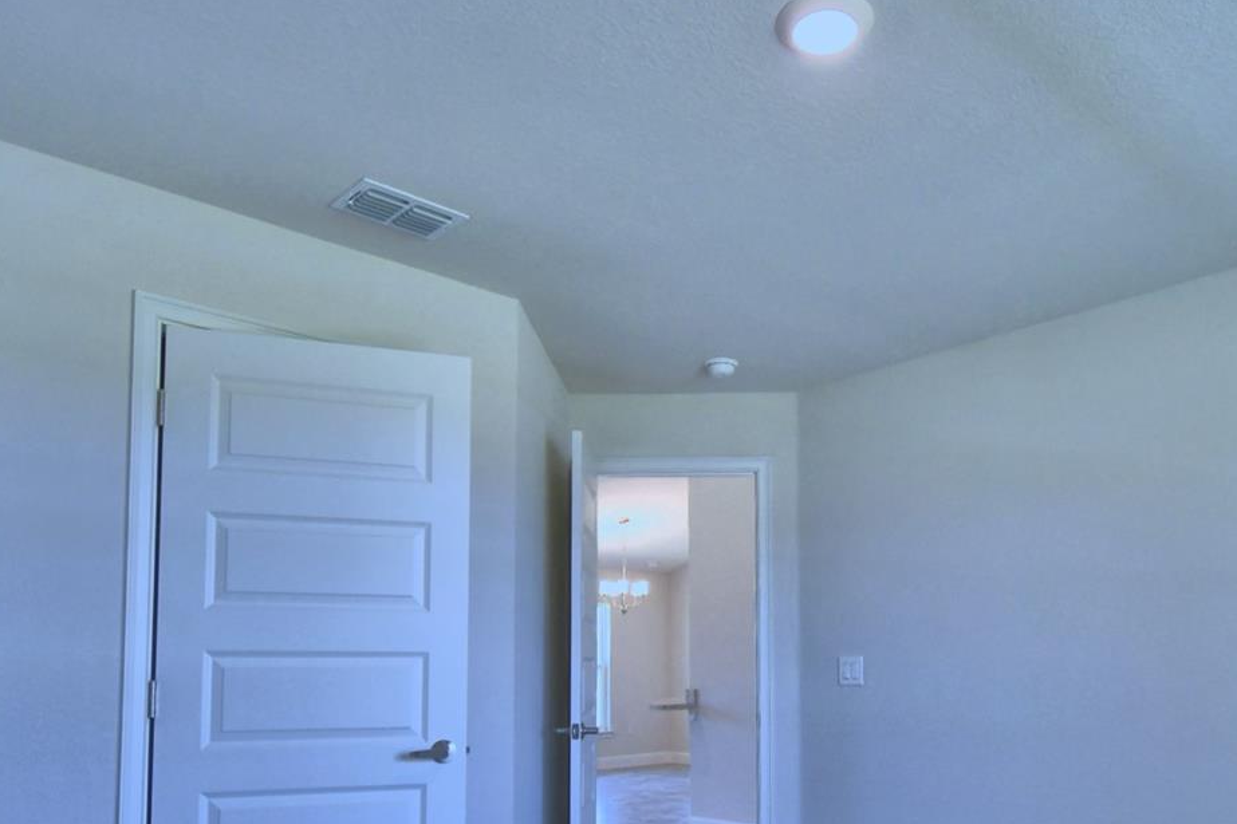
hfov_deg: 68.8
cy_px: 620
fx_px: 893
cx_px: 736
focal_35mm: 26
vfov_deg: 47.6
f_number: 4.5
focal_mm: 10
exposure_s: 1/100
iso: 400
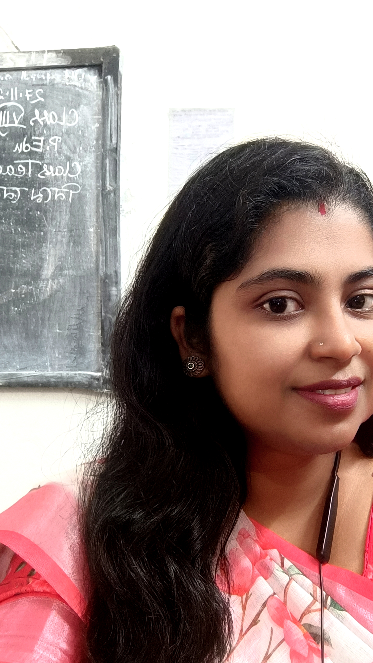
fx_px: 563
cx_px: 272
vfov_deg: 60.4
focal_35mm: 32
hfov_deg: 36.0
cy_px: 404
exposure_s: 1/25
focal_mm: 3.24
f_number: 2.45
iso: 353
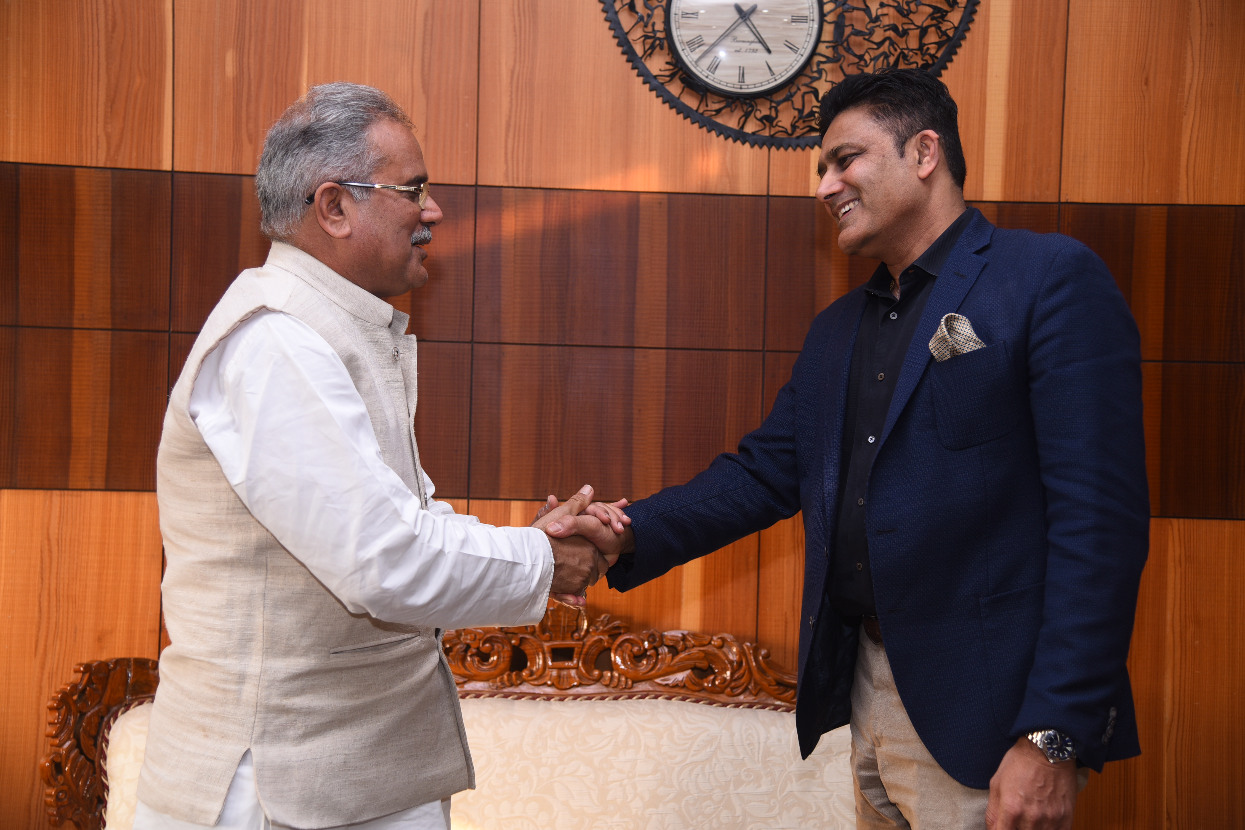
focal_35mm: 50
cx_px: 622
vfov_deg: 27.0
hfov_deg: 39.6
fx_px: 1729
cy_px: 415
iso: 400
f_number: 4
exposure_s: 1/200
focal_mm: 50
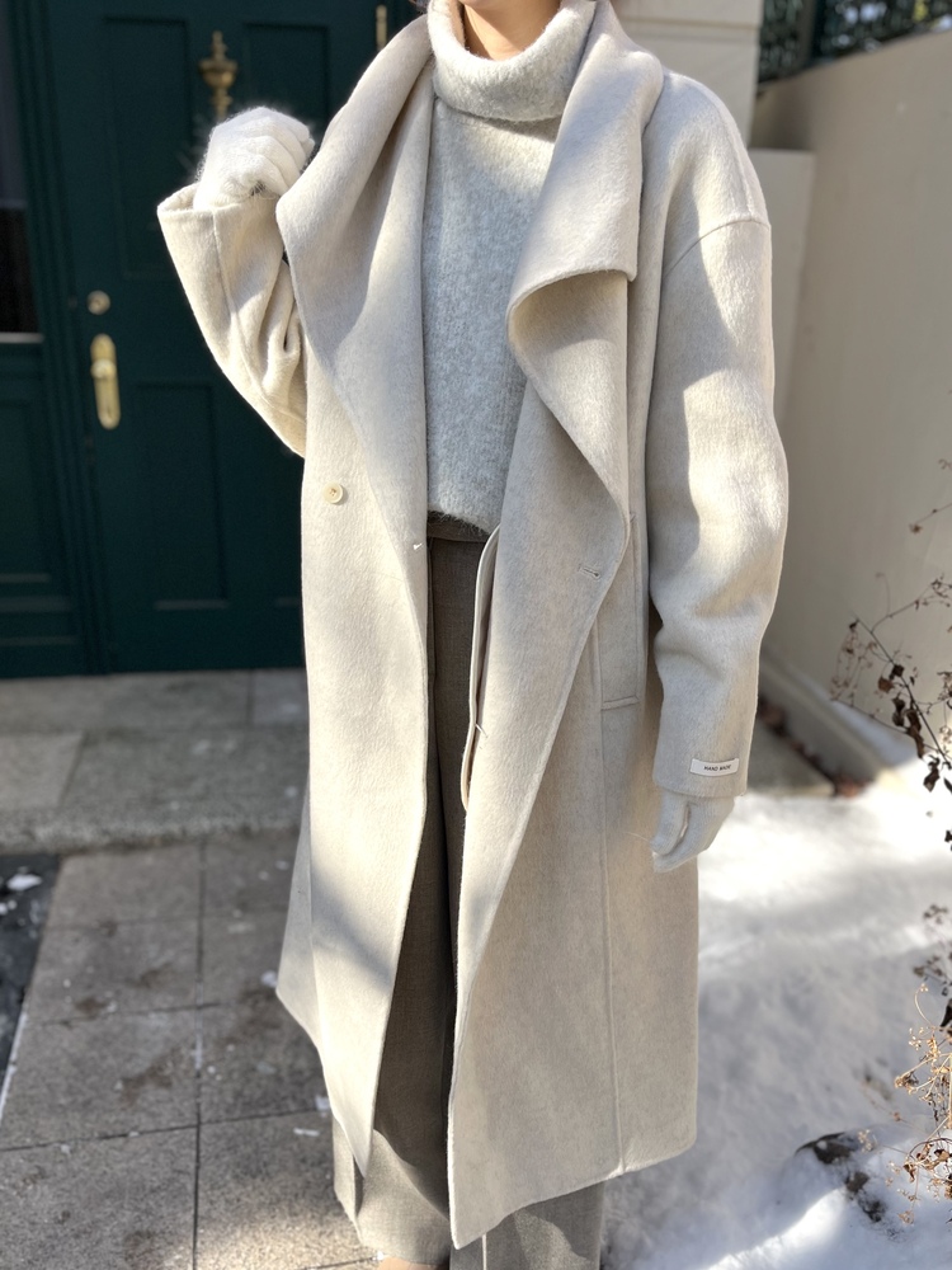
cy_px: 635
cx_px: 476
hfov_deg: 53.1
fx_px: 953
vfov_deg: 67.3
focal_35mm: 26
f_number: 1.6
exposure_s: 1/1279
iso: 50
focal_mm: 5.1
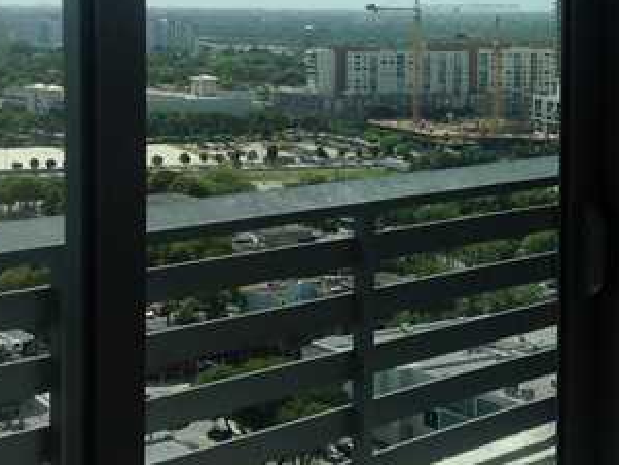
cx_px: 397
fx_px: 1664
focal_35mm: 93
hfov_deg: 21.0
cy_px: 111
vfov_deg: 15.8
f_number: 2.4
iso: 50
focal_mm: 4.28
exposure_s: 1/2519
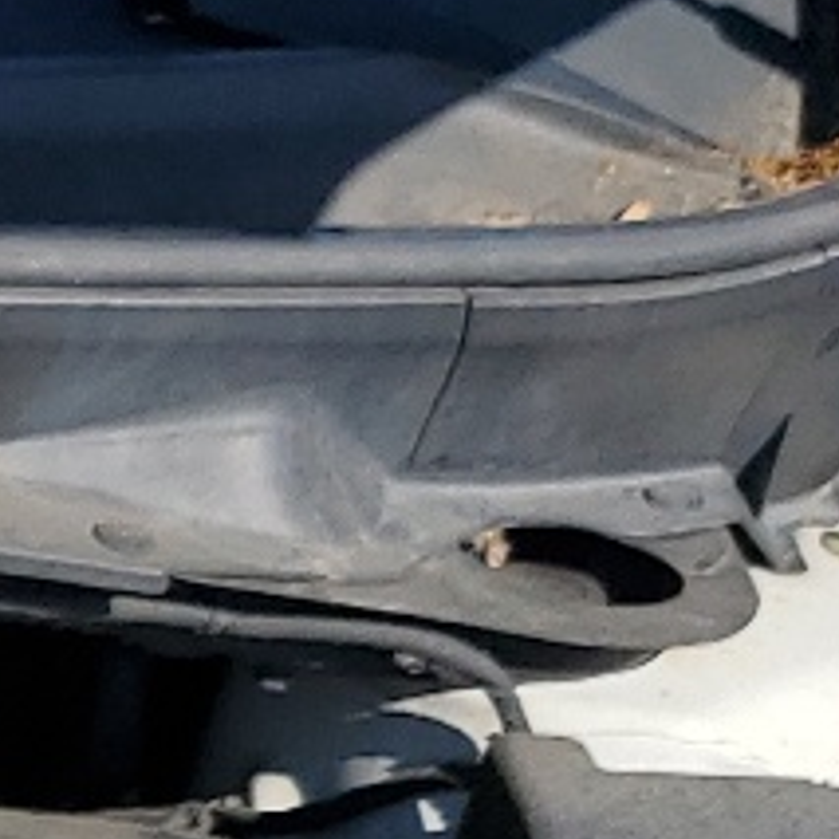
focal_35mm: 173
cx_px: -1229
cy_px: 1355
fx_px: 4744
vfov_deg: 9.7
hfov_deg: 9.0
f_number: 1.5
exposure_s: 1/3333
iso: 50
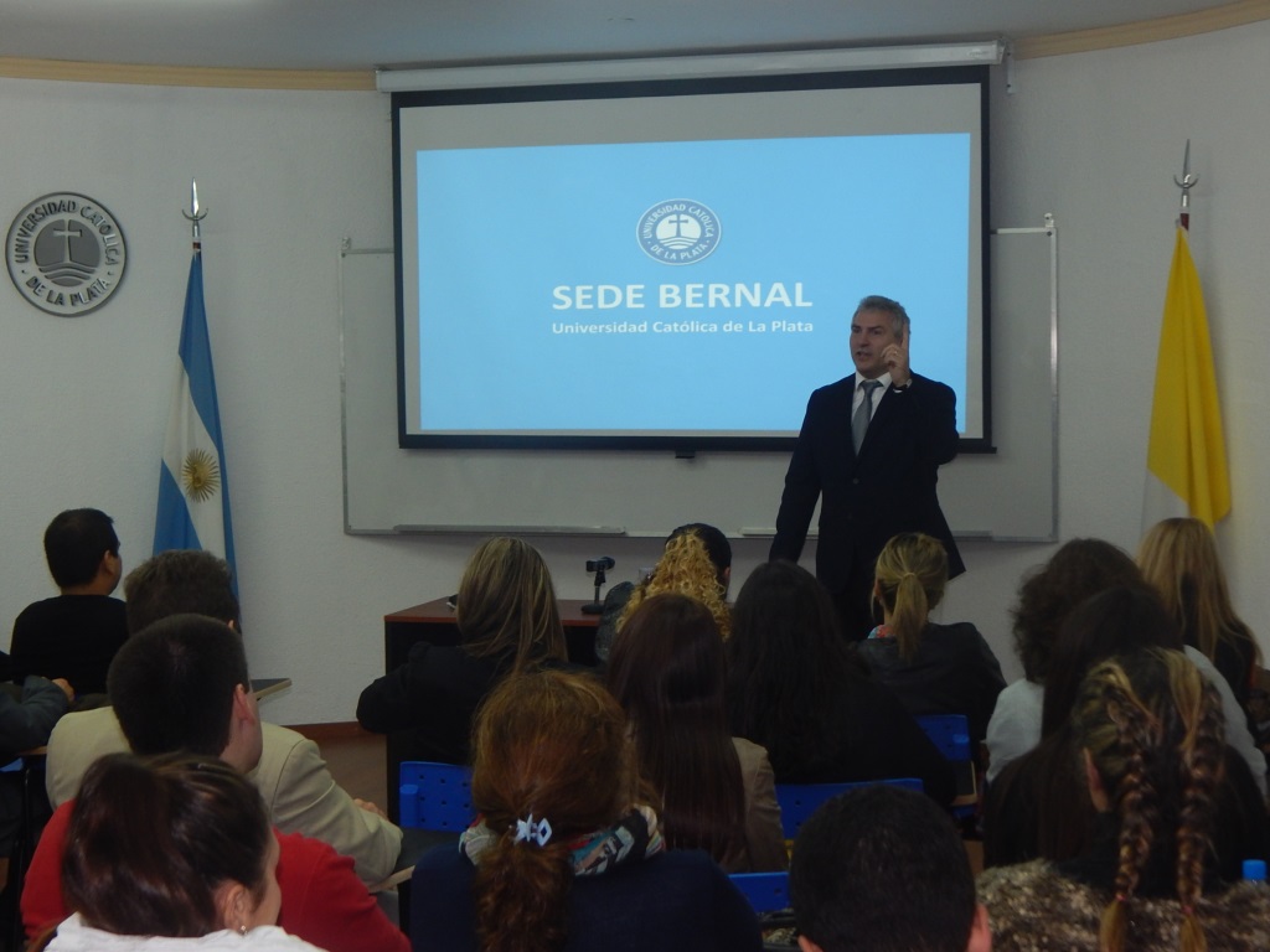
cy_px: 476
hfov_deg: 31.7
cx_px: 635
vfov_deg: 24.0
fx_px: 2238
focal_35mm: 61
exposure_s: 1/30
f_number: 4
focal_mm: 10.9
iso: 200
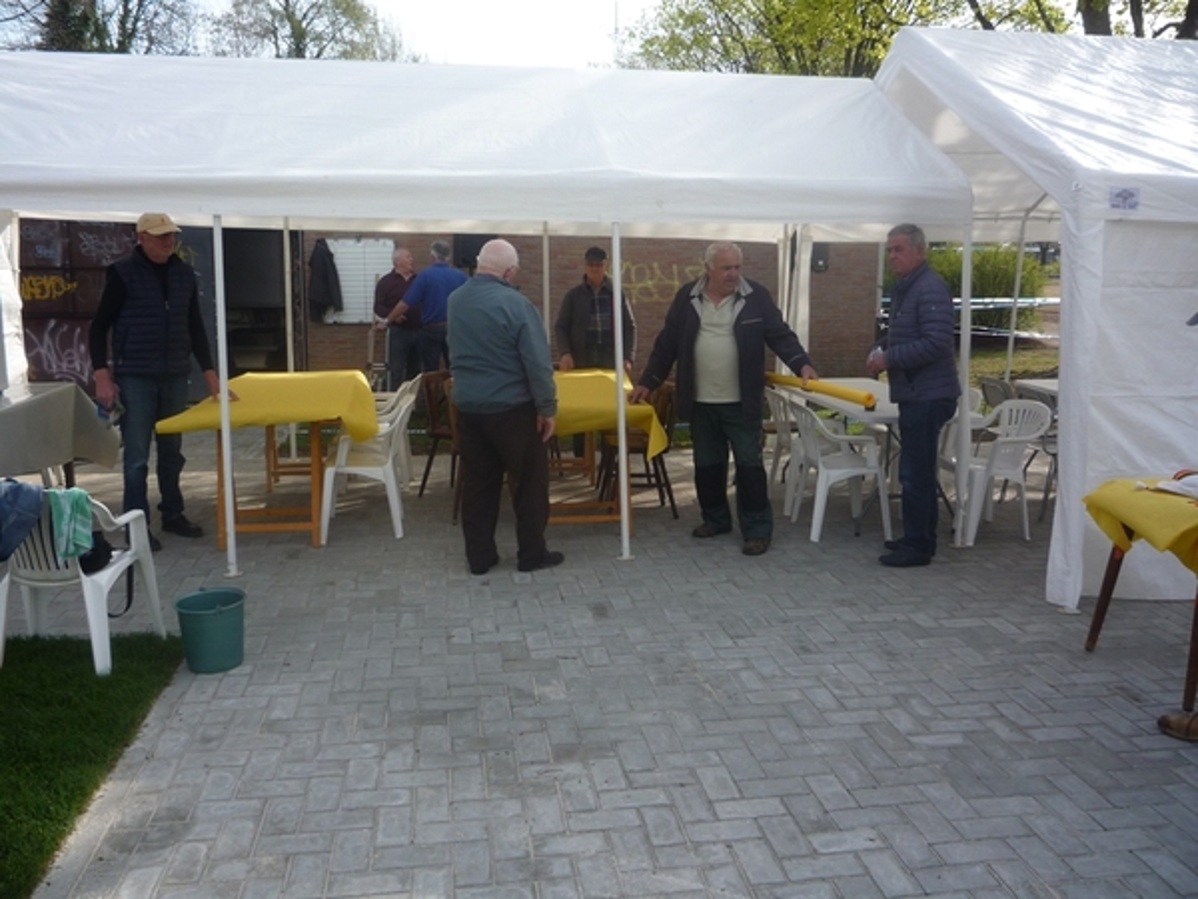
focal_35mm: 30
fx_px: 1038
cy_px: 450
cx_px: 599
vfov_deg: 46.8
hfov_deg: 60.0
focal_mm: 5.2
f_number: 4
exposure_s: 1/320
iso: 100
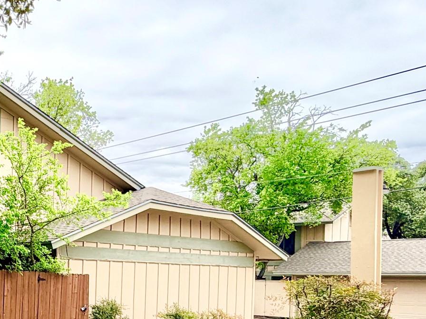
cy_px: 250
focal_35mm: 32
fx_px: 394
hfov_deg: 42.6
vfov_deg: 42.4
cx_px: -57
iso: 20
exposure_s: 1/888
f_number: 2.2
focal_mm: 2.22
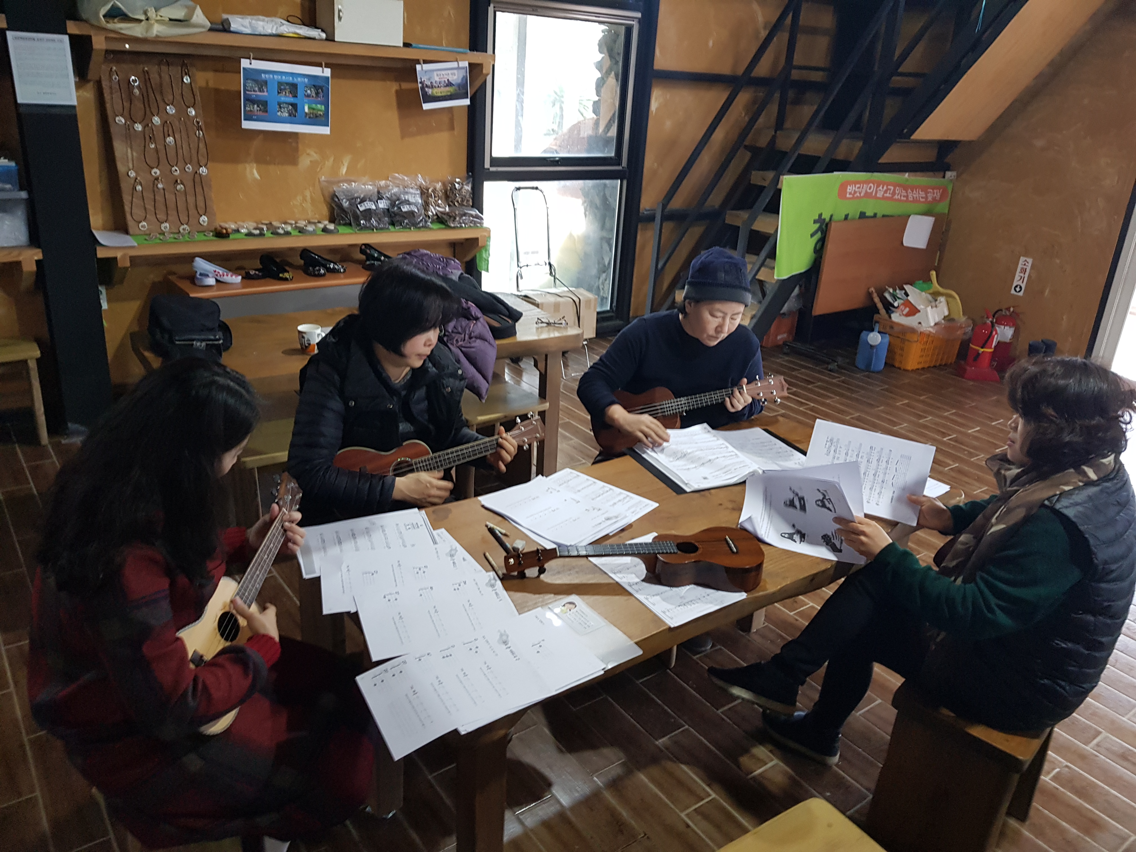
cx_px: 568
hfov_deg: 67.3
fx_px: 853
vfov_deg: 53.1
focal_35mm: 26
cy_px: 426
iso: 200
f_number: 1.7
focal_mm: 4.2
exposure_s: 1/30
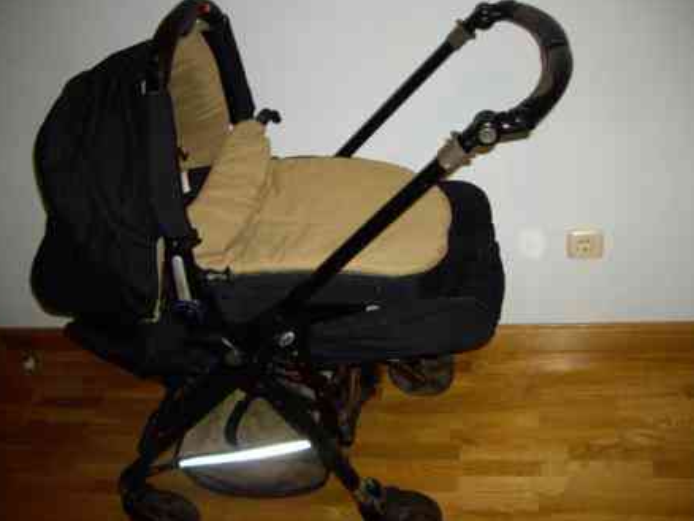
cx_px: 346
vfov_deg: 36.0
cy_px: 269
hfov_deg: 46.8
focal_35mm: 40
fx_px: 802
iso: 200
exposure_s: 1/40
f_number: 2.7
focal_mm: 6.2
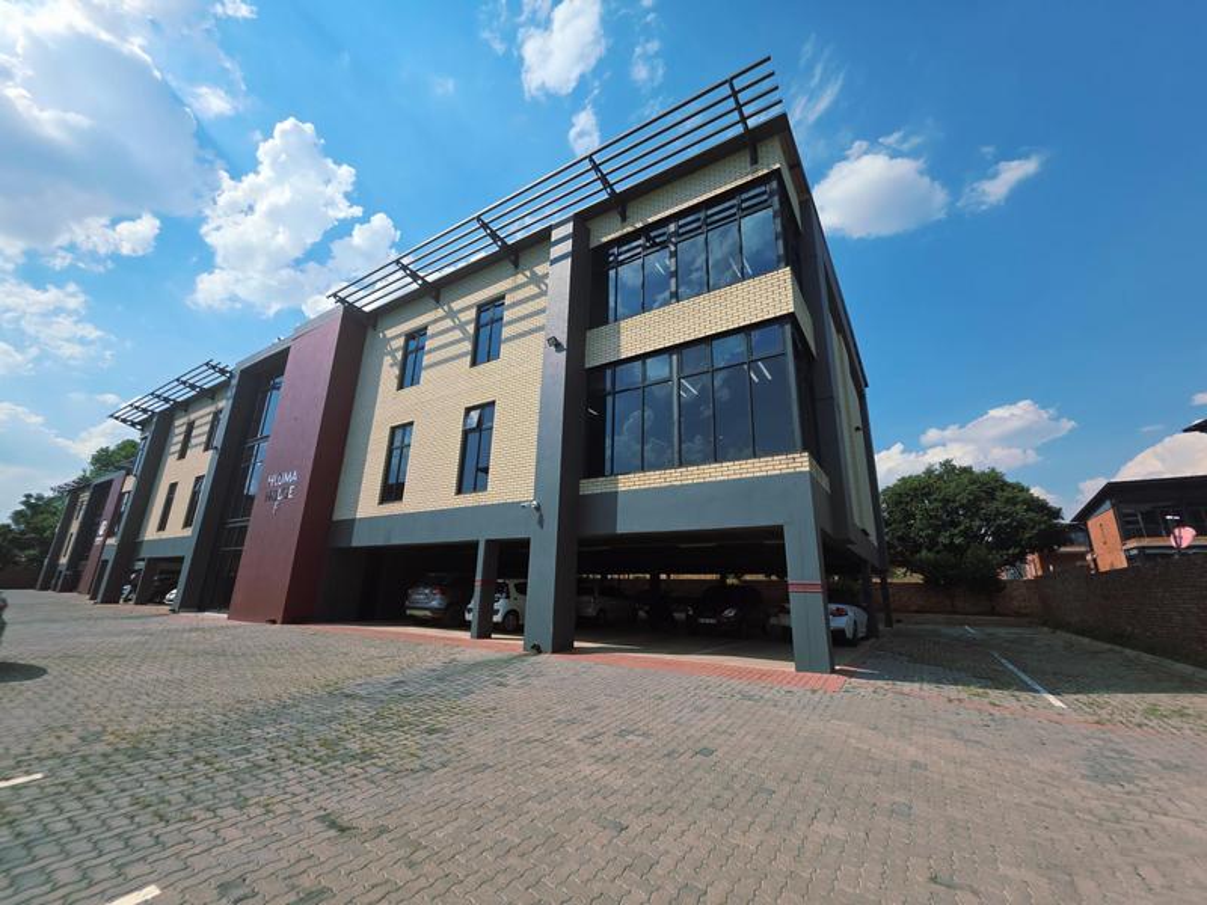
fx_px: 453
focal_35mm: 13
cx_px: 604
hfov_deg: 106.2
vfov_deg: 89.9
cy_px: 452
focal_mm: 2.2
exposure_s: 1/2993
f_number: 1.9
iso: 40
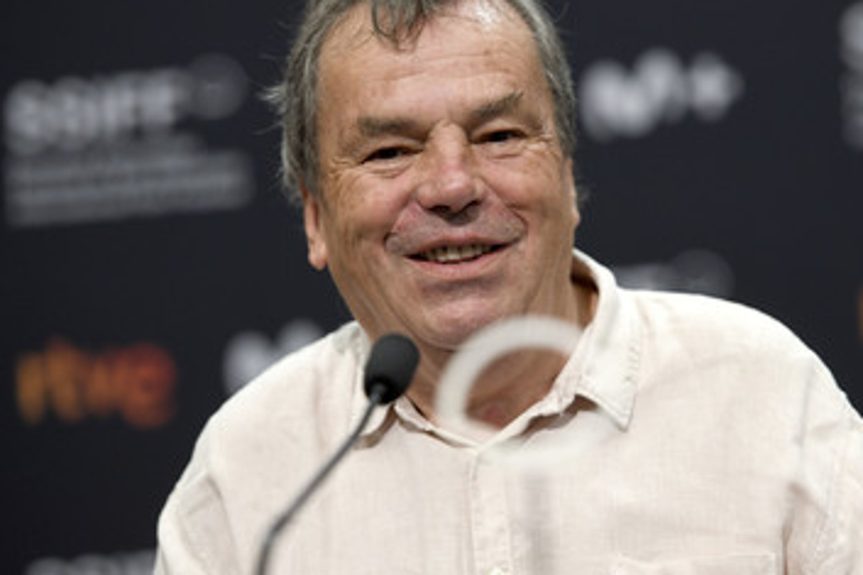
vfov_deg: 6.9
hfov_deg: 10.4
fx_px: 4744
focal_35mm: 198
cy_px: 272
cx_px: 524
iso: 1000
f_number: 3.2
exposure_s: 1/320
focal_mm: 155
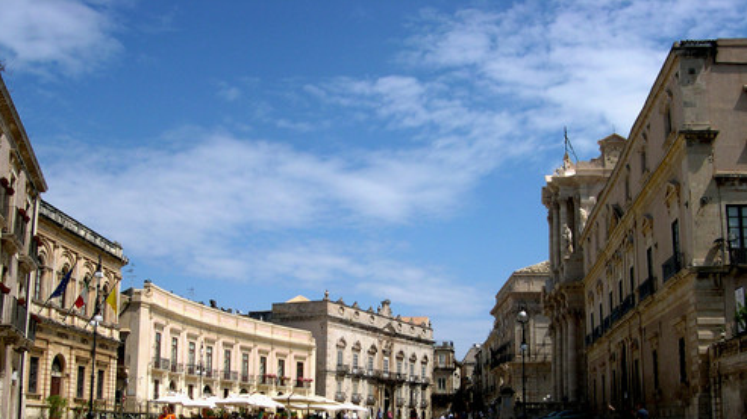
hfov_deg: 48.4
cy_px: 282
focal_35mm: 42
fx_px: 832
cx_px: 370
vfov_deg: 28.1
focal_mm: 8
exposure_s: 1/400
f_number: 7.6
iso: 100
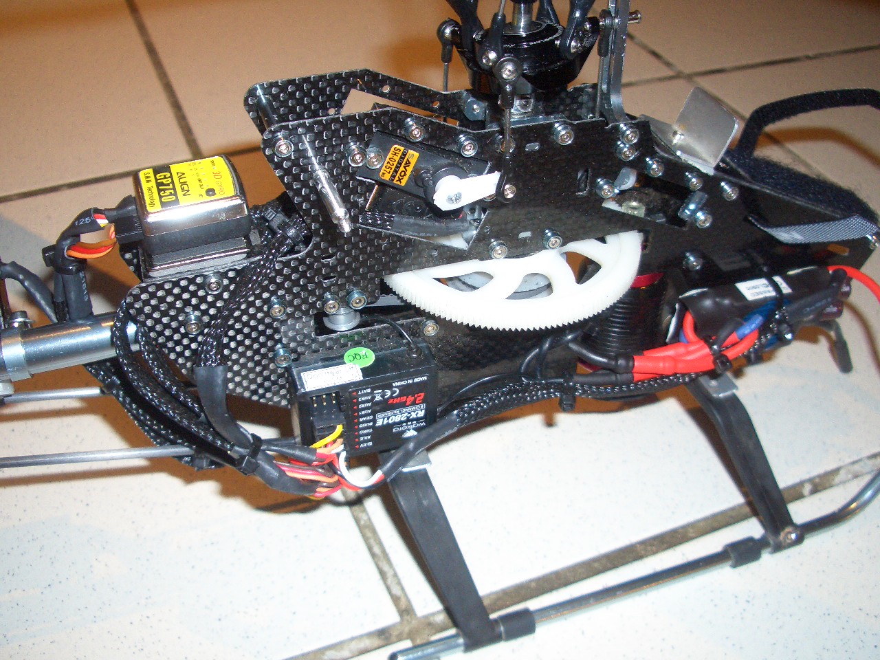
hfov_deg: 31.2
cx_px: 440
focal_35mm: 62
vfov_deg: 23.7
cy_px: 330
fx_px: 1576
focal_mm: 10.2
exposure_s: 1/60
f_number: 3.5
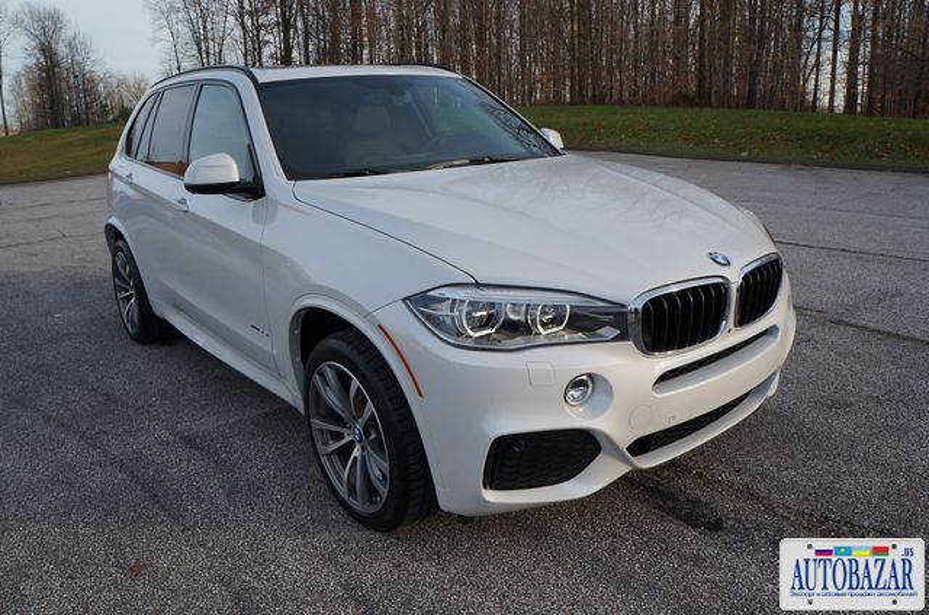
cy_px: 308
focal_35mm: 27
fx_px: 695
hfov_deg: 67.5
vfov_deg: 47.7
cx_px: 464
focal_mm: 18
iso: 200
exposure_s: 1/250
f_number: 8
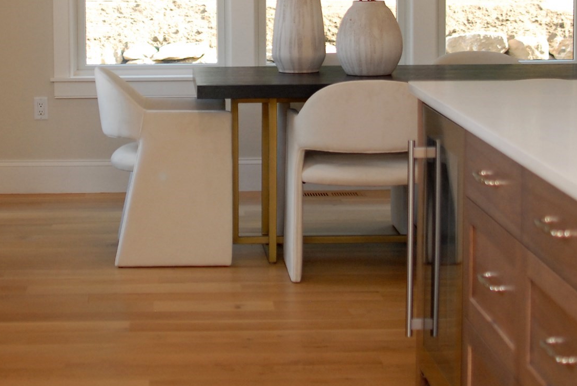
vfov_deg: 13.9
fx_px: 1572
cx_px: 154
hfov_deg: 20.7
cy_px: 44
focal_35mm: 98
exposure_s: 1/400
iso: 400
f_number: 2.5
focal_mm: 35
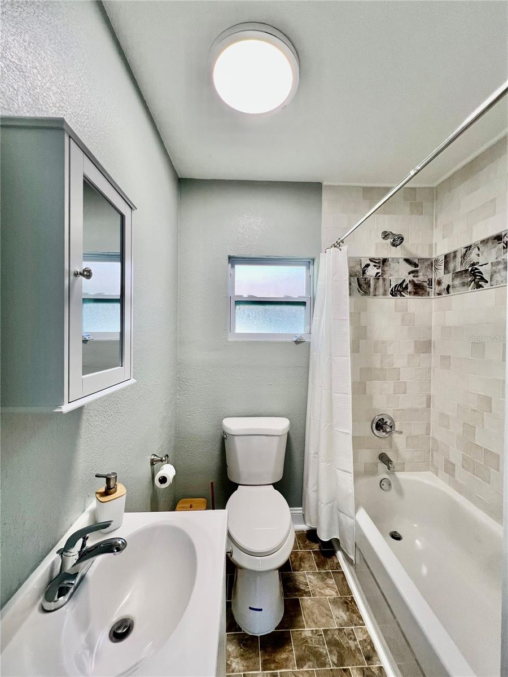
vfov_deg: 106.2
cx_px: 254
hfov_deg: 89.9
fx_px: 254
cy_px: 338
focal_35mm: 13
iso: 125
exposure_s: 1/120
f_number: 1.8
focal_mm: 1.57
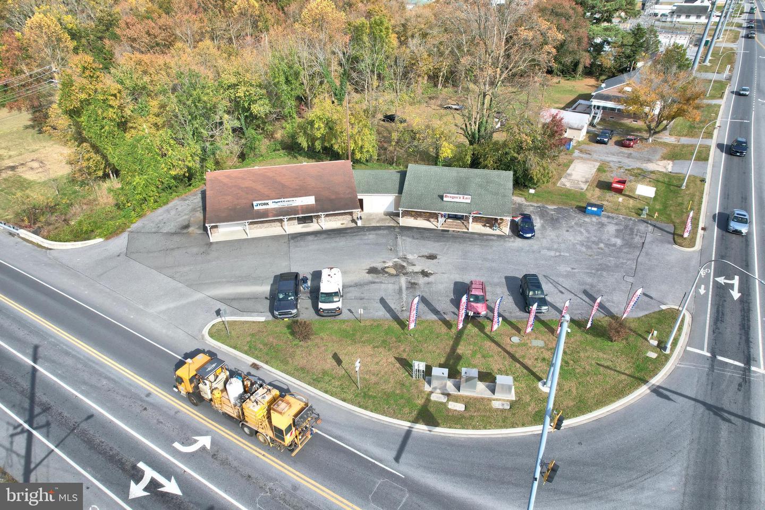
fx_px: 467
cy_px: 255
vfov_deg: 57.2
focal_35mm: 22
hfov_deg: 78.6
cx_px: 382
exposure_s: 1/1000
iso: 100
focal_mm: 8.38
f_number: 2.8
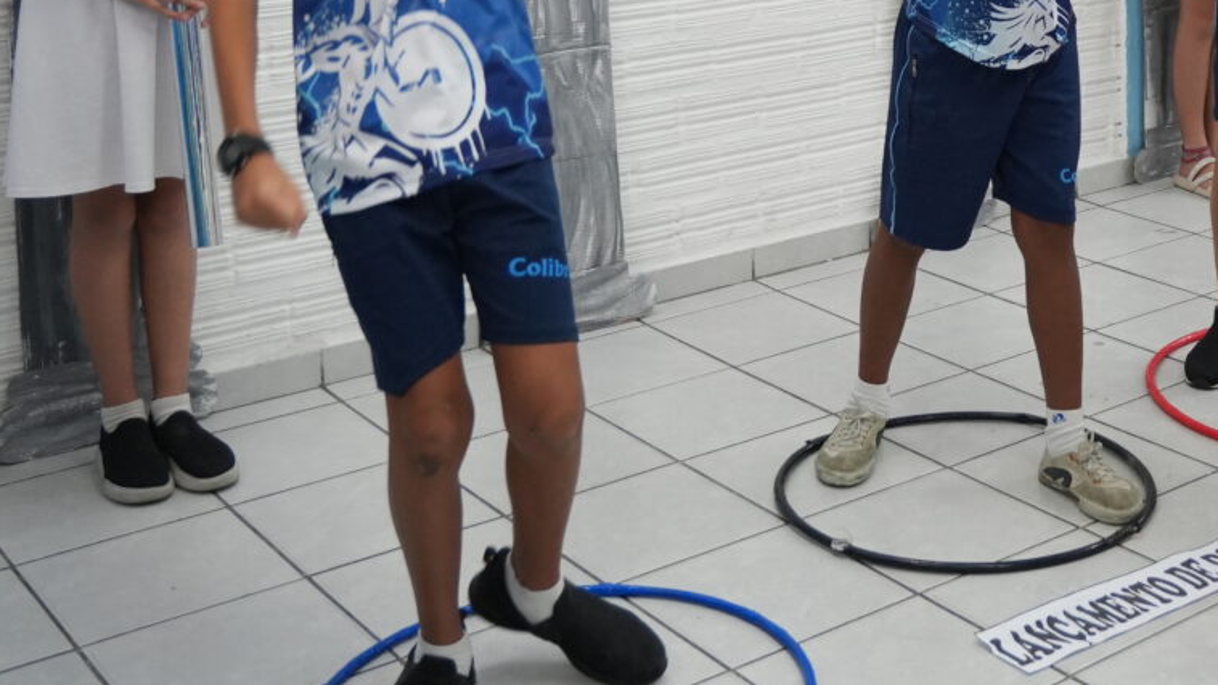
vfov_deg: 19.6
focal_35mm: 57
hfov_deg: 34.5
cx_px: 1093
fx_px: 1844
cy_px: -172
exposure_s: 1/125
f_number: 2.8
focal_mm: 17
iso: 800
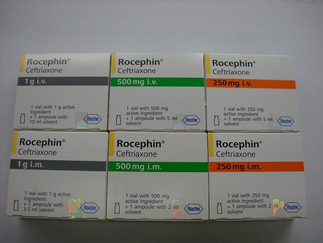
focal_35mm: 41
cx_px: 162
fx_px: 383
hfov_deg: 45.8
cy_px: 122
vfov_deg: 35.1
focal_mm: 6.72
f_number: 3.1
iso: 351
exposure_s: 1/84
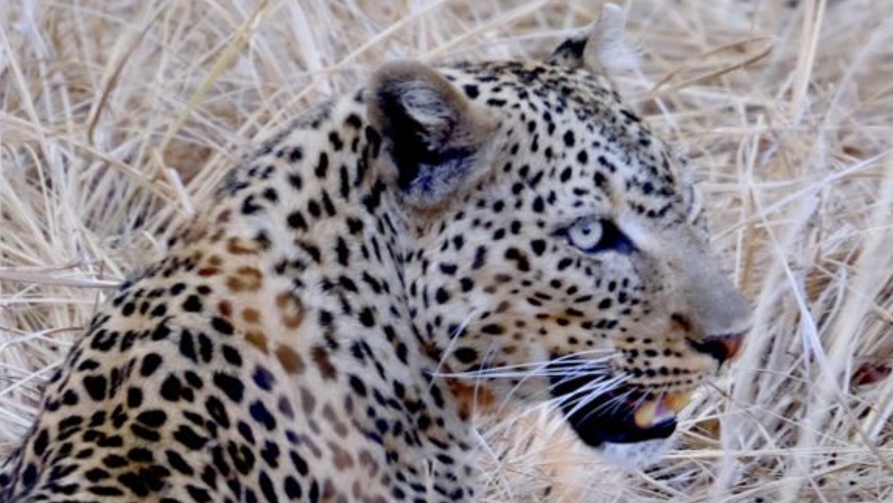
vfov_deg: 1.9
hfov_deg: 3.4
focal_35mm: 644
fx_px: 15251
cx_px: 499
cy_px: 297
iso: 4000
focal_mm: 230
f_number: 6.7
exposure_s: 1/340
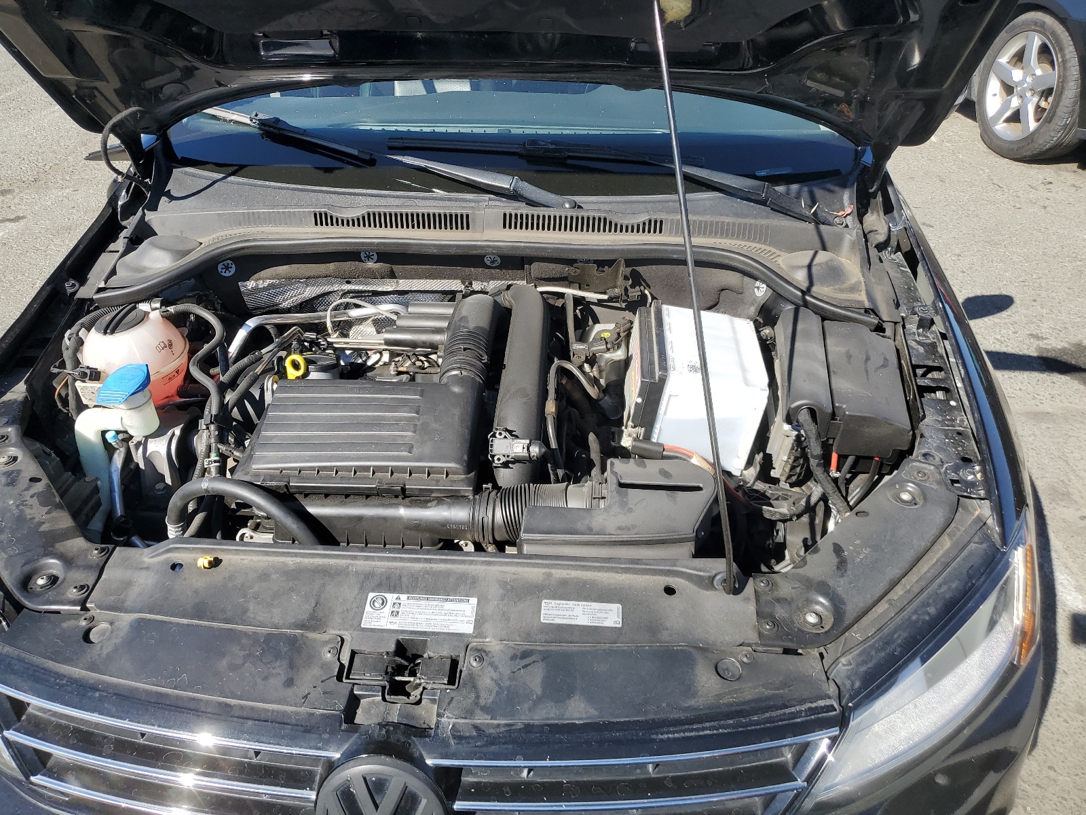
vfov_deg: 53.1
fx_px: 816
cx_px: 543
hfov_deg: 67.3
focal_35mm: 26
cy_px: 408
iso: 50
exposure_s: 1/1667
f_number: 1.5
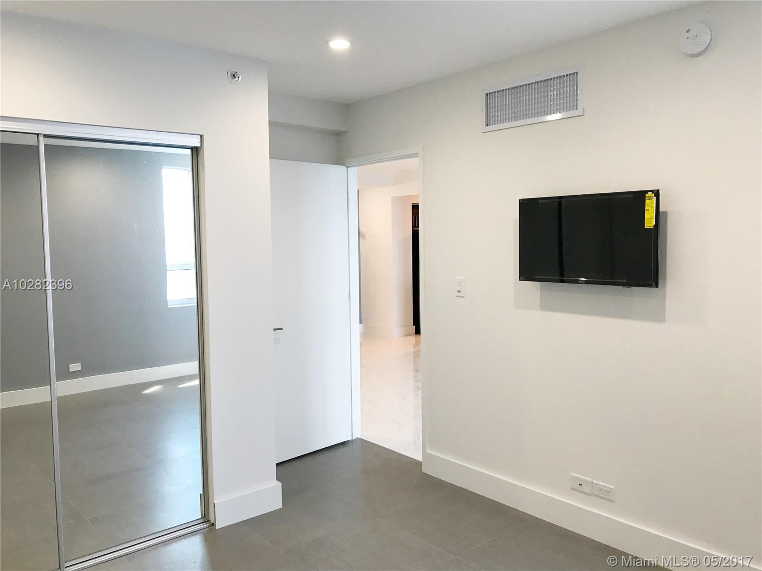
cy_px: 286
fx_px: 616
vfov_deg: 49.7
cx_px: 381
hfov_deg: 63.4
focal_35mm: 28
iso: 40
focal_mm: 3.99
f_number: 1.8
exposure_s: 1/24
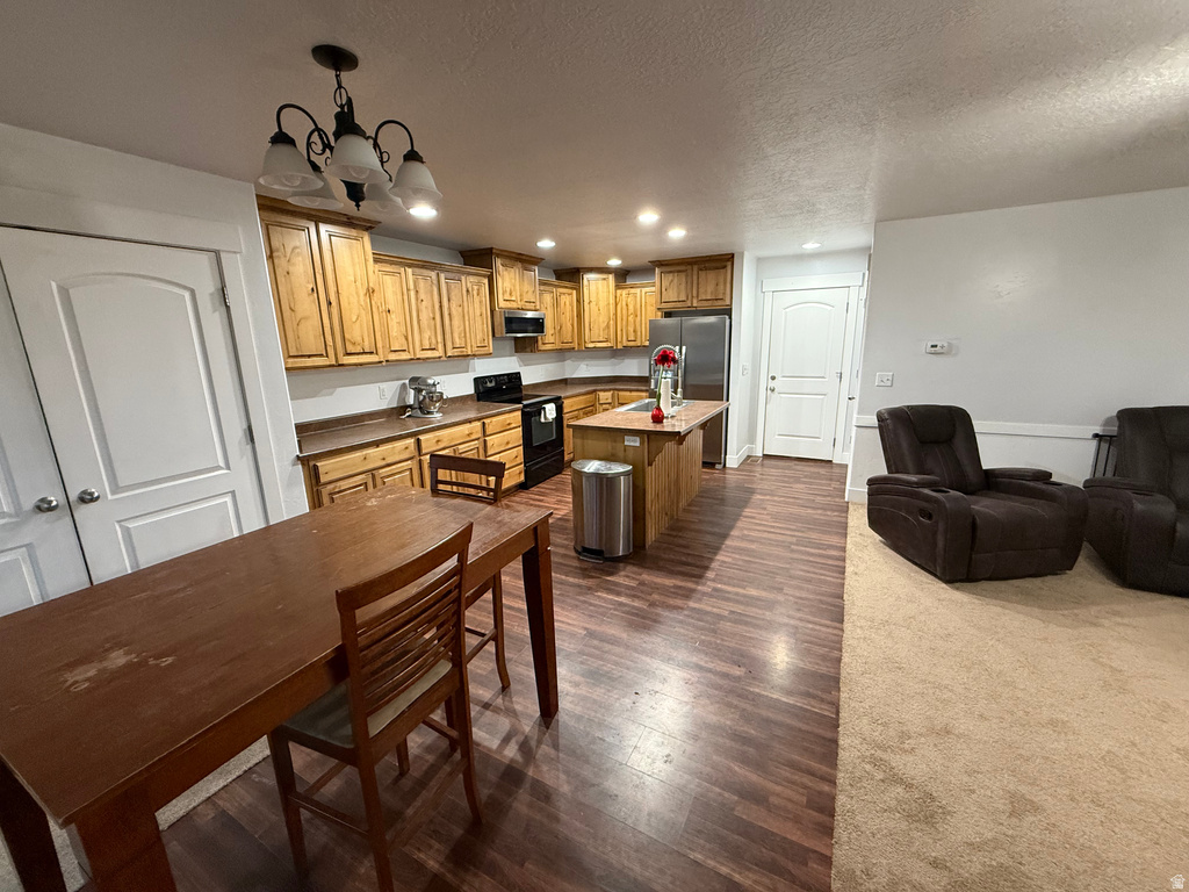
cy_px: 446
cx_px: 594
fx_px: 481
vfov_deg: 85.7
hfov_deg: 102.1
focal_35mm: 14
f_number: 2.2
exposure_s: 1/60
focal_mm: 2.22
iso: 500
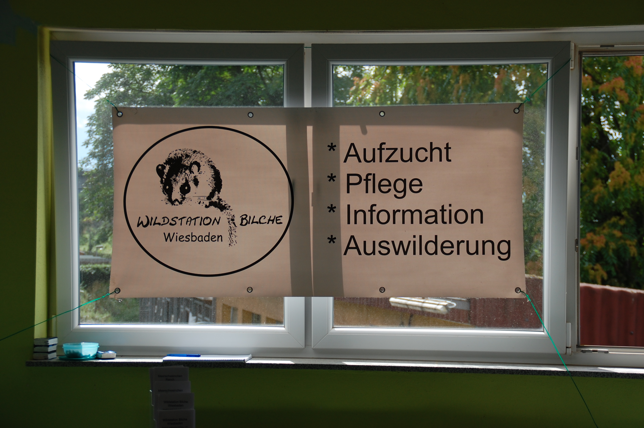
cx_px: 322
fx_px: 1501
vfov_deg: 16.2
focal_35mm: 84
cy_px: 214
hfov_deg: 24.2
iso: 200
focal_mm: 56
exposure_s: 1/500
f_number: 5.6
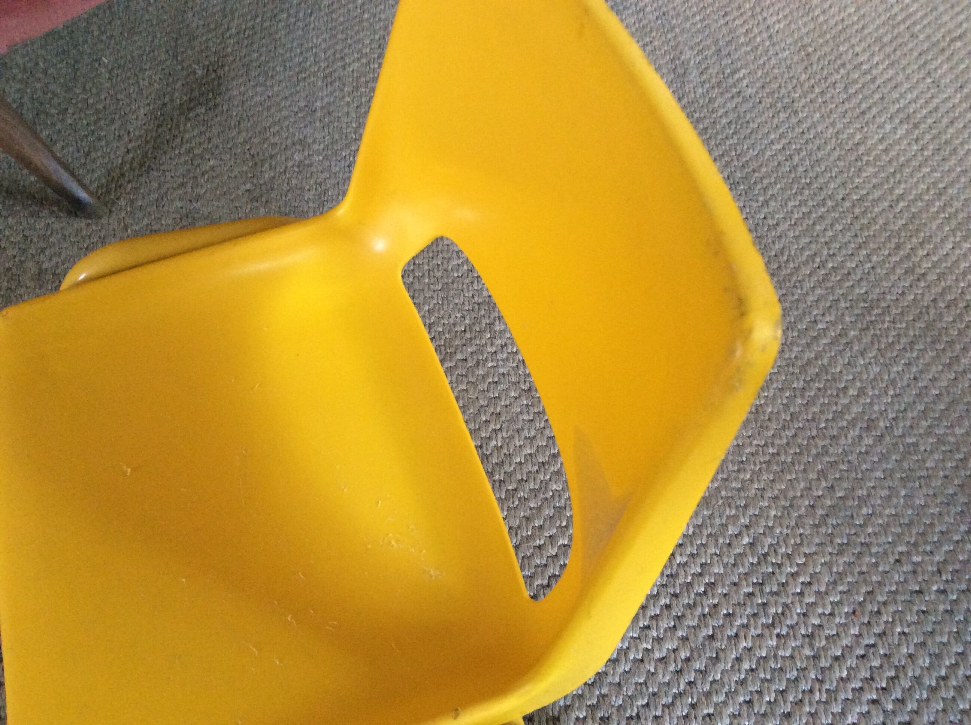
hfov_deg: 56.9
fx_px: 896
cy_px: 362
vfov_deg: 44.1
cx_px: 486
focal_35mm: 32
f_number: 2.4
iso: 250
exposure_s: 1/25
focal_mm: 3.3
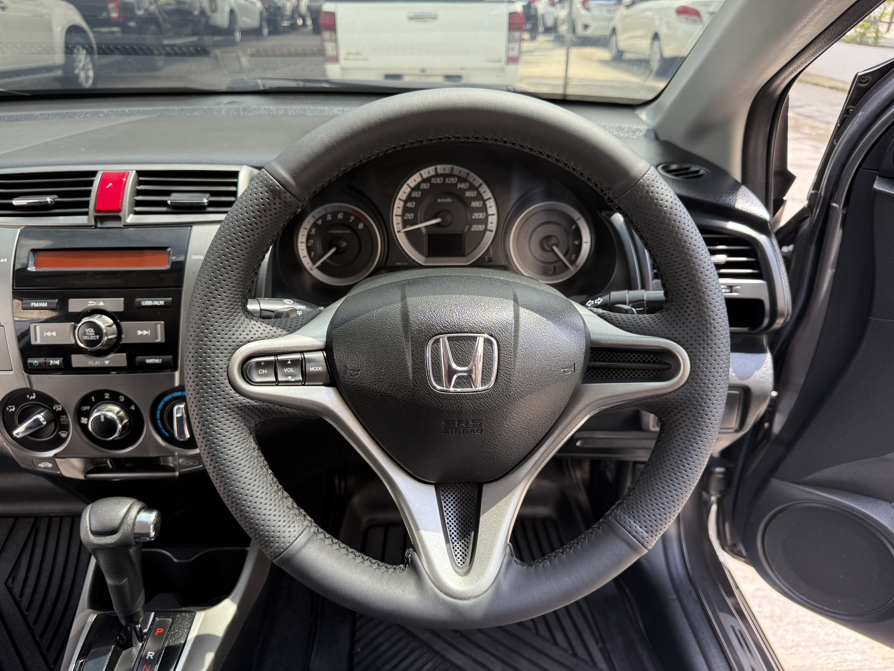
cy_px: 336
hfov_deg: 71.6
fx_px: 620
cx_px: 447
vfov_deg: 56.8
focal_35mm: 24
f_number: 1.78
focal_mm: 6.76
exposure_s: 1/243
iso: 125
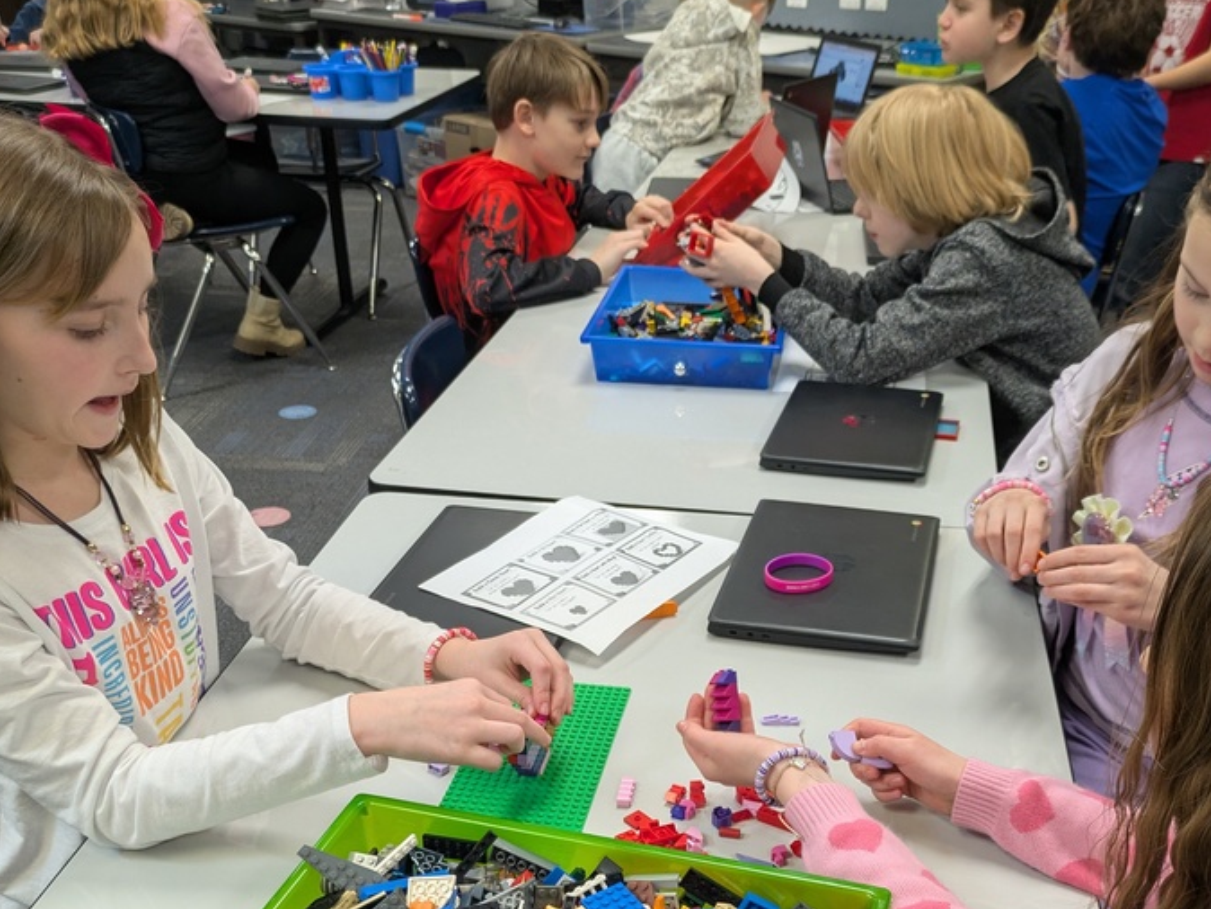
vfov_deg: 37.2
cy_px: 637
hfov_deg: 48.8
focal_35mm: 38
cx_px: 694
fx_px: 1330
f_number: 1.89
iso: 224
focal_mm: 5.43
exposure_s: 1/120
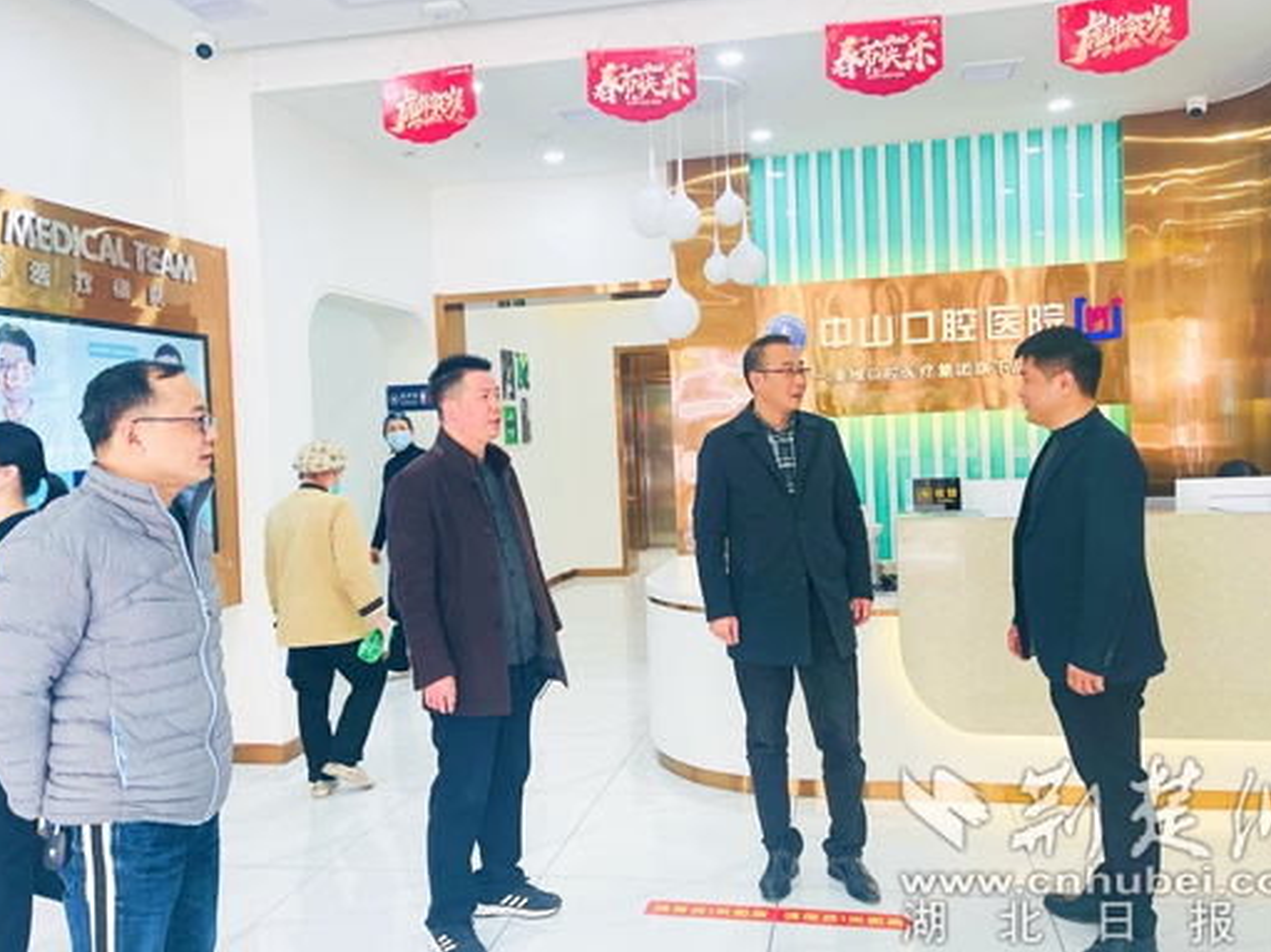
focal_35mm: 28
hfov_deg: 63.4
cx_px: 654
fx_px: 1028
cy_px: 454
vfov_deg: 49.7
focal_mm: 5.1
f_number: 1.6
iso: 80
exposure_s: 1/100
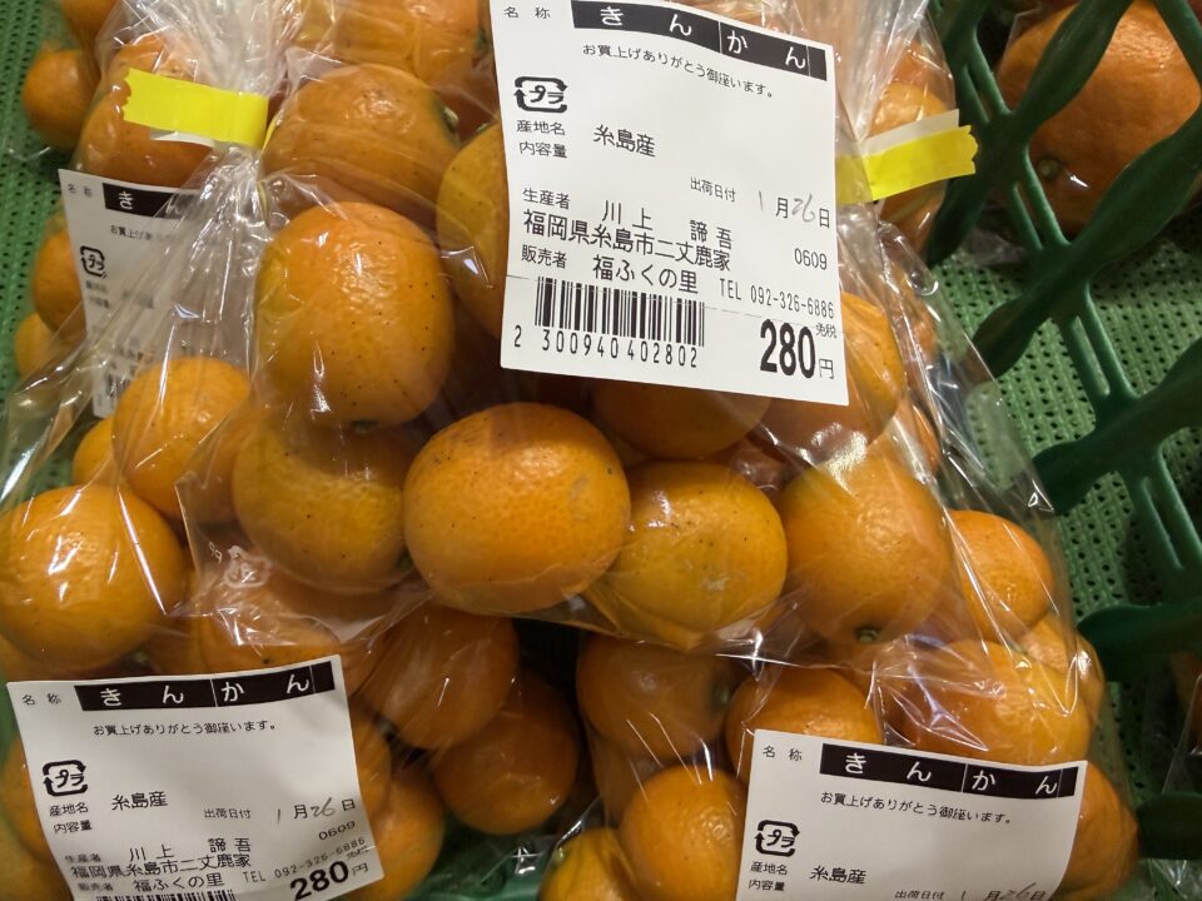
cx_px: 601
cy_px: 450
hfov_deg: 71.6
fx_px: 833
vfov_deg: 56.8
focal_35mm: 24
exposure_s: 1/120
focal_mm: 2.22
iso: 320
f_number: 2.2
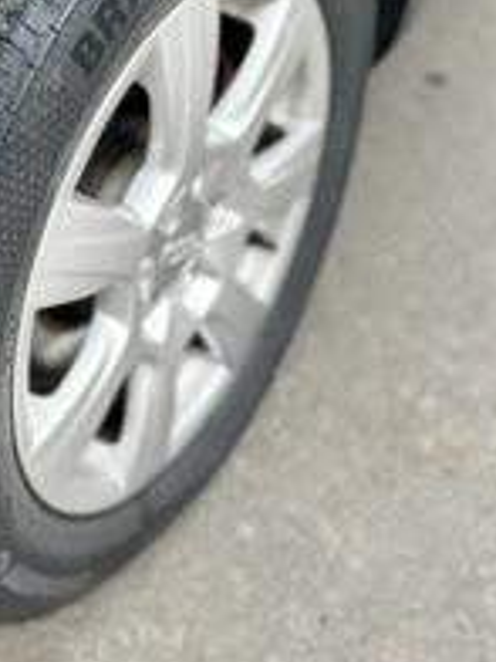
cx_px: 121
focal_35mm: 53
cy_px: 257
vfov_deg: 36.0
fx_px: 1013
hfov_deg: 27.1
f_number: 1.5
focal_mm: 5.7
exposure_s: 1/121
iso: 32
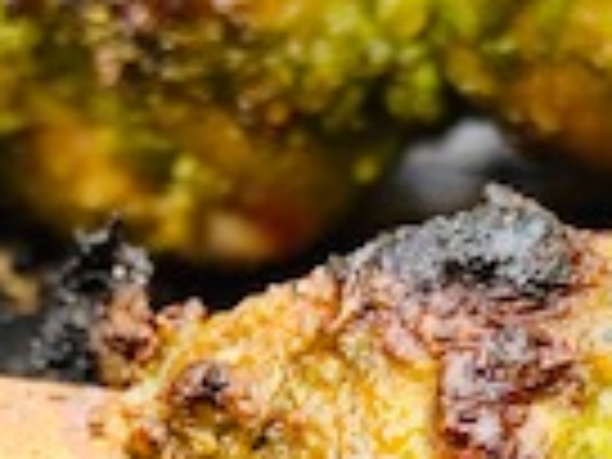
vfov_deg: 12.1
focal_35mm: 122
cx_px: 202
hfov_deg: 16.1
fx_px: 2157
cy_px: 374
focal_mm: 4.25
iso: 25
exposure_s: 1/262
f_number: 1.8
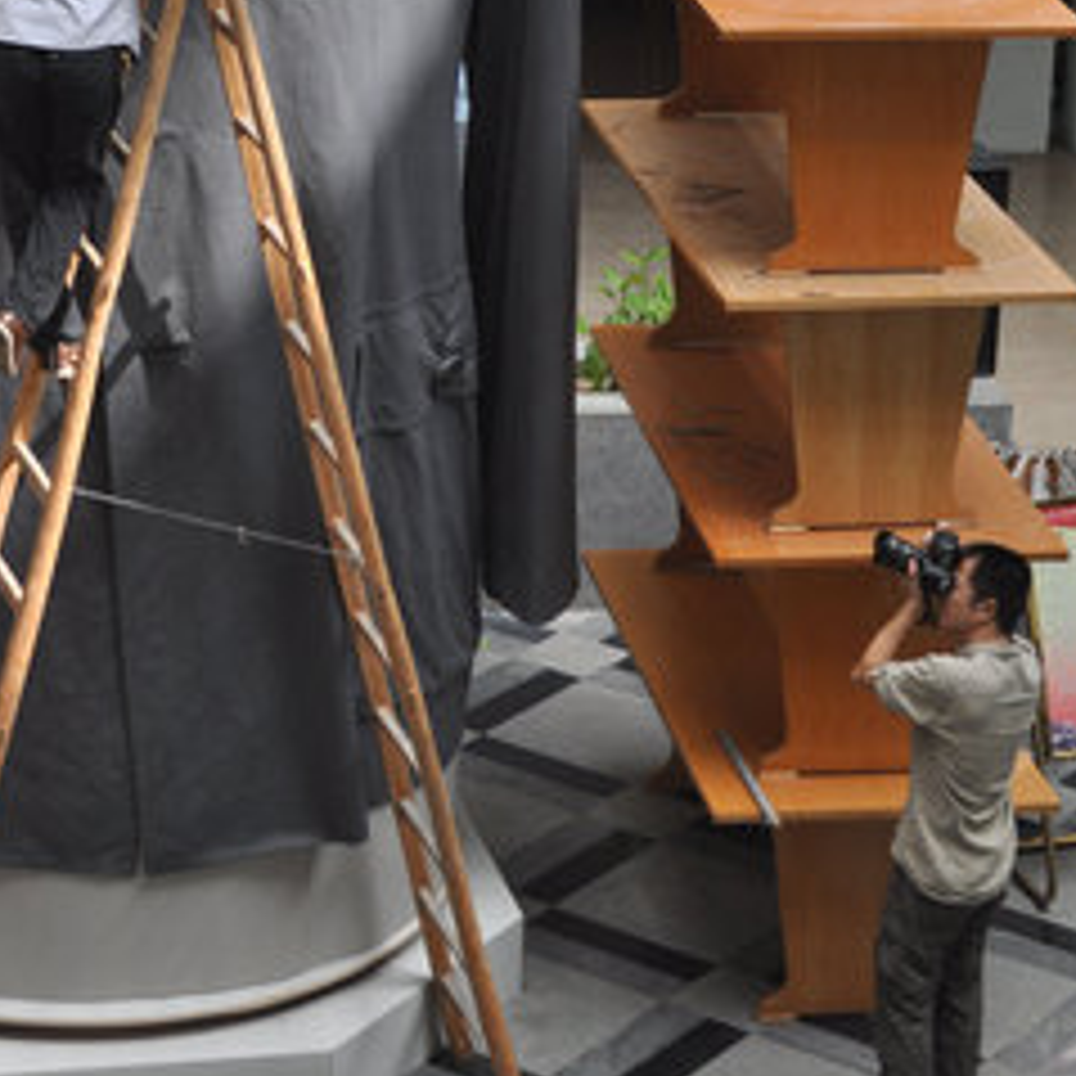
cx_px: 236
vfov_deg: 15.0
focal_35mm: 115
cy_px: 171
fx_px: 4044
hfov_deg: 15.1
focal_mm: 36
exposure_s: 1/320
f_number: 5.6
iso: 450
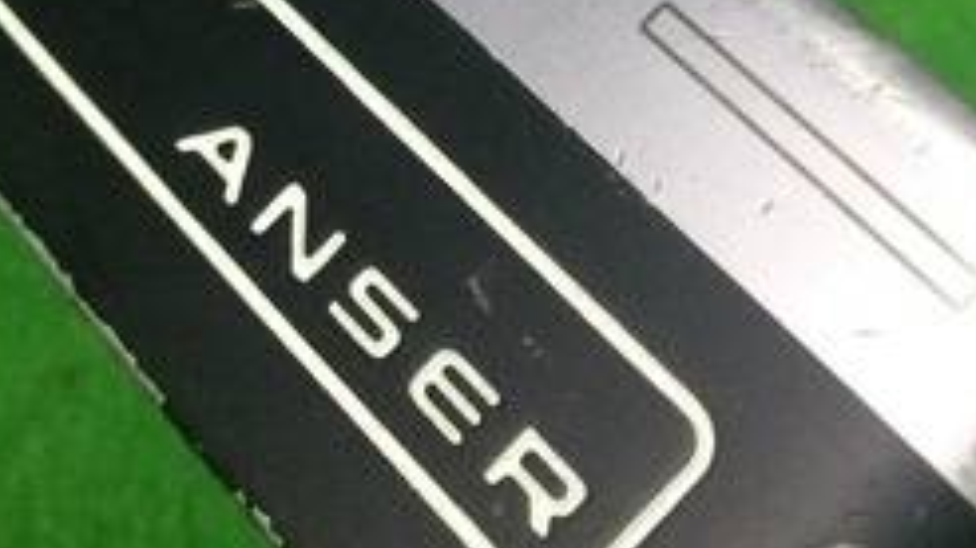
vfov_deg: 13.6
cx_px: 393
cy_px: 71
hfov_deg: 24.2
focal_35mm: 88
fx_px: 2276
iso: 100
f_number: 2.4
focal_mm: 3.3
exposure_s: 1/30
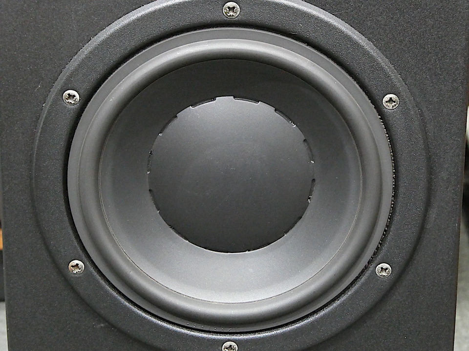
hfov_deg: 18.5
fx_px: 1436
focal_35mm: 106
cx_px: 234
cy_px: 176
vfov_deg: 14.0
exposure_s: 1/5
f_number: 6.3
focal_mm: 19
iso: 1600
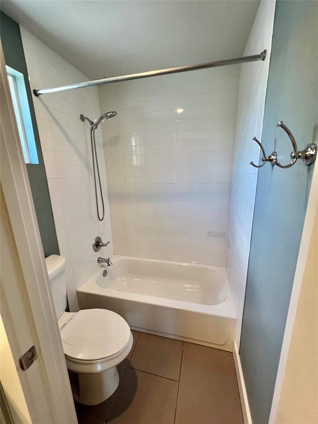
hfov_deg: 89.9
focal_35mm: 13
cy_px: 212
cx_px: 159
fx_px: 159
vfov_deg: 106.2
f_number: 1.8
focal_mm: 1.57
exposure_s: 1/120
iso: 250
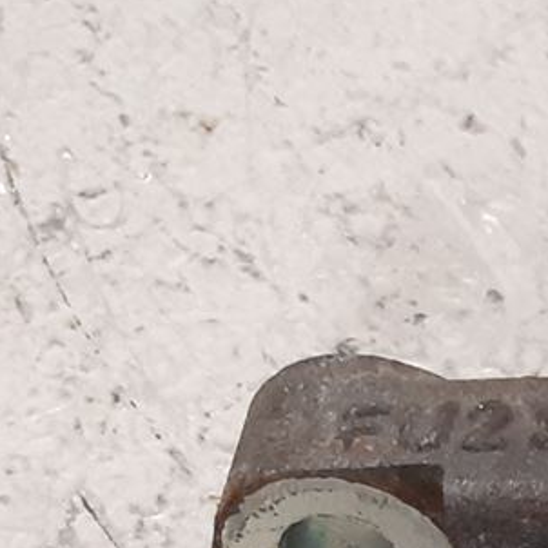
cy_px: 831
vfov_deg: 10.8
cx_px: 1189
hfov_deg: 10.1
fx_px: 2794
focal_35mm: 156
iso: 200
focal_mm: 3.93
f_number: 1.7
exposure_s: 1/50
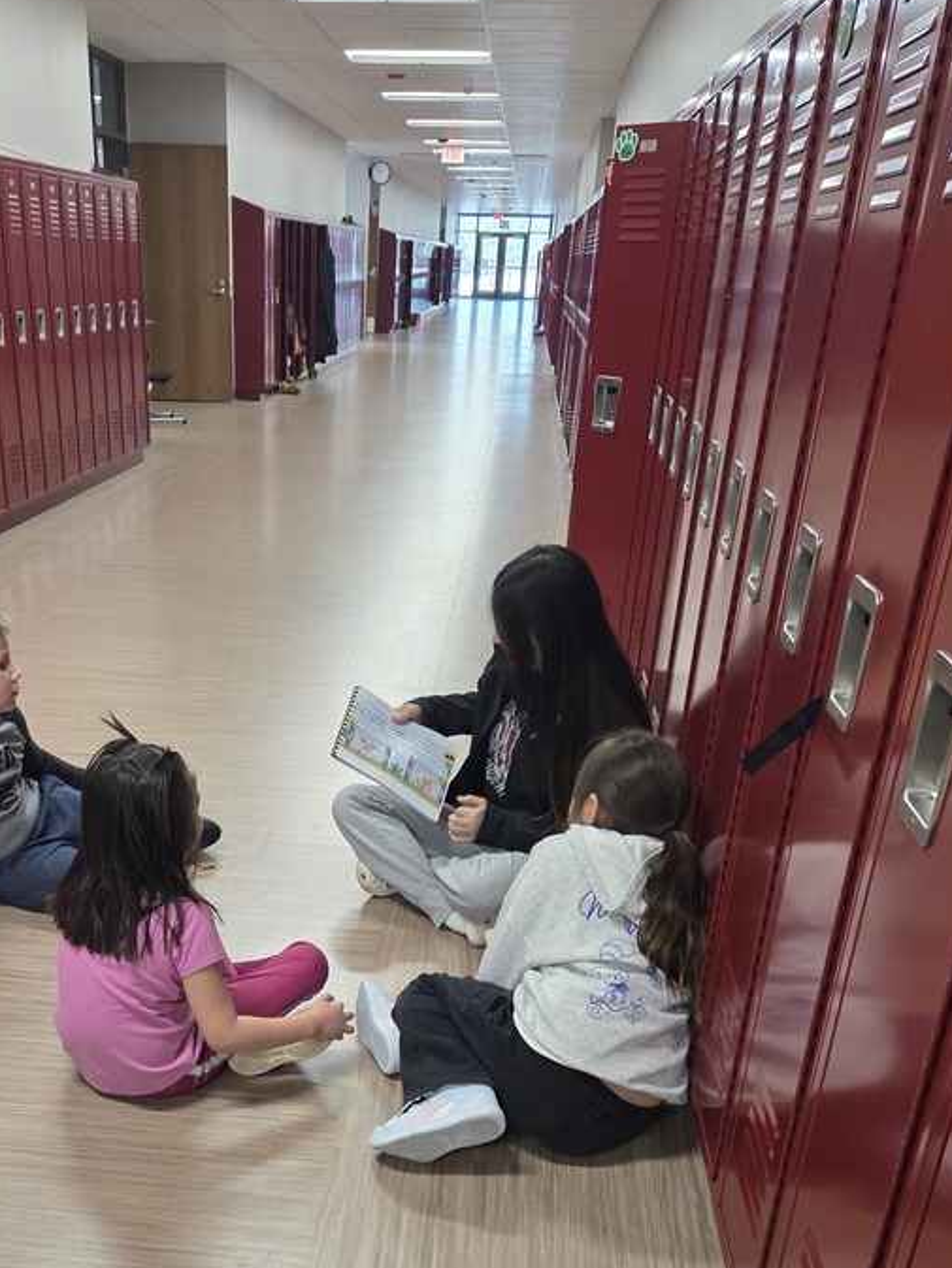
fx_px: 1283
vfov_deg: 50.6
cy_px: 936
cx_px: 343
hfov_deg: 40.4
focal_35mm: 35
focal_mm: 5.4
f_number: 1.8
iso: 250
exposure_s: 1/120
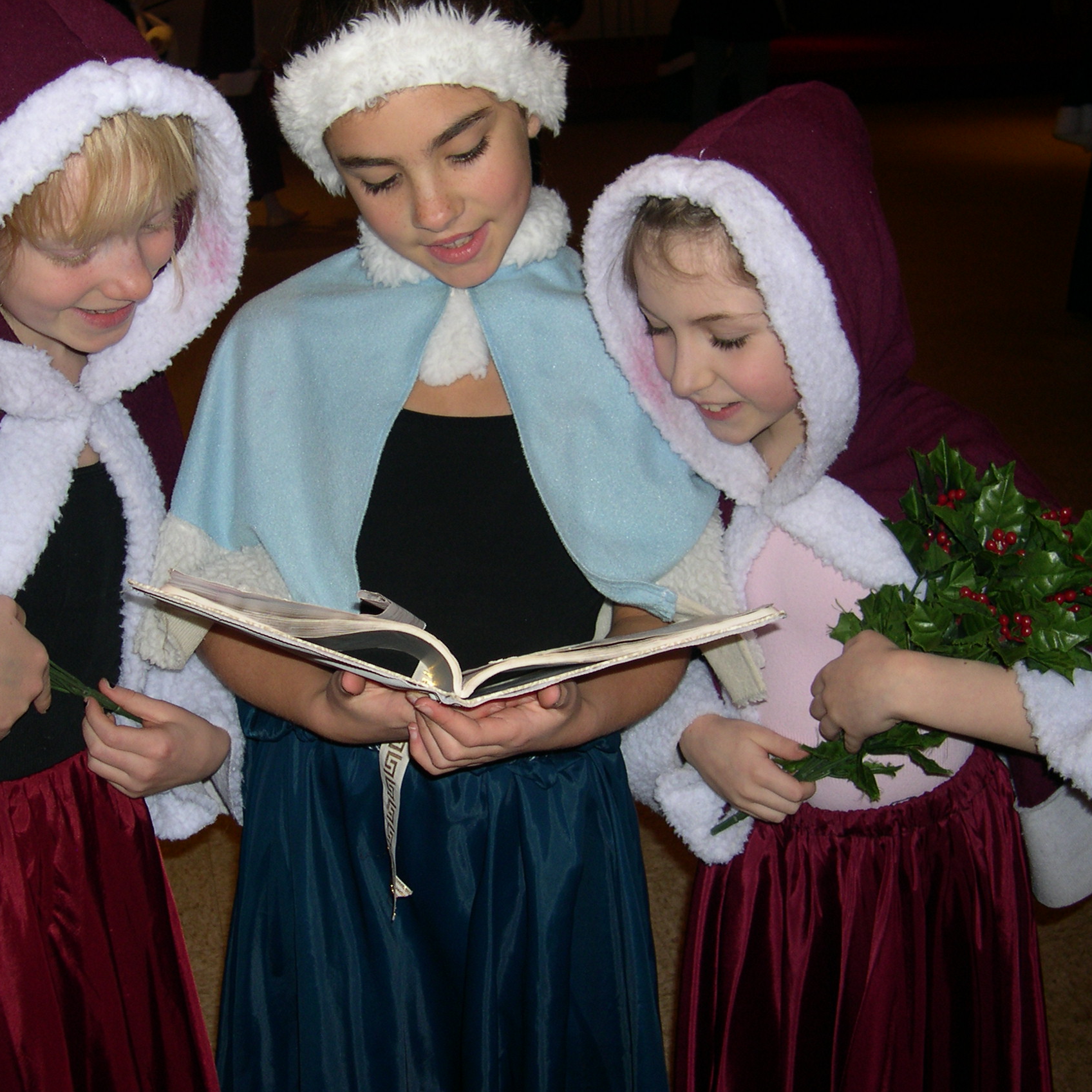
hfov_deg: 37.4
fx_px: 1606
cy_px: 546
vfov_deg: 37.6
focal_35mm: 45
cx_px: 418
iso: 100
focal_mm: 8
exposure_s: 1/60
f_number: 2.8
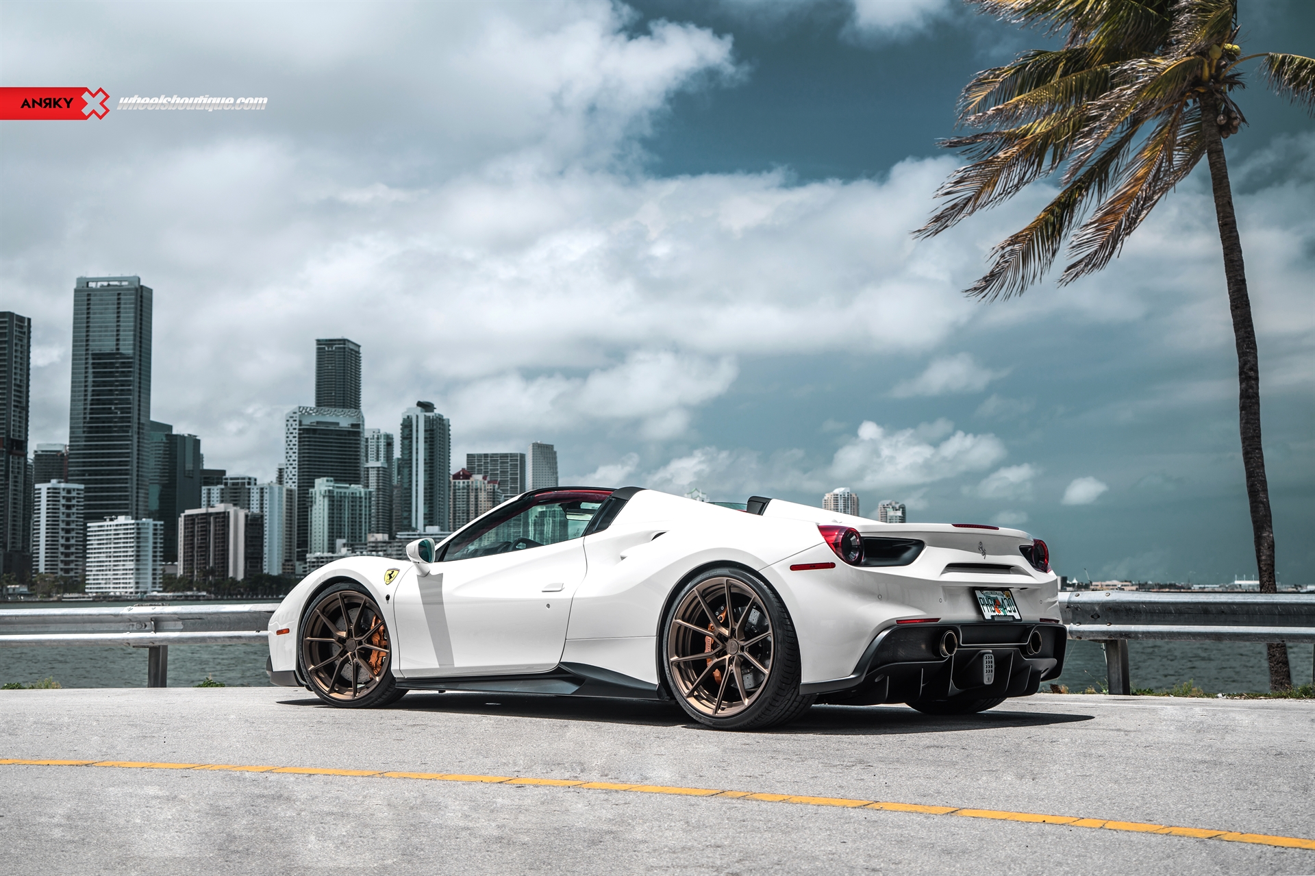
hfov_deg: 41.1
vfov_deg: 28.1
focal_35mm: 48
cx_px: 658
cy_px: 438
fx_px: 1753
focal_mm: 48
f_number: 5
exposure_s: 1/500
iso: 100
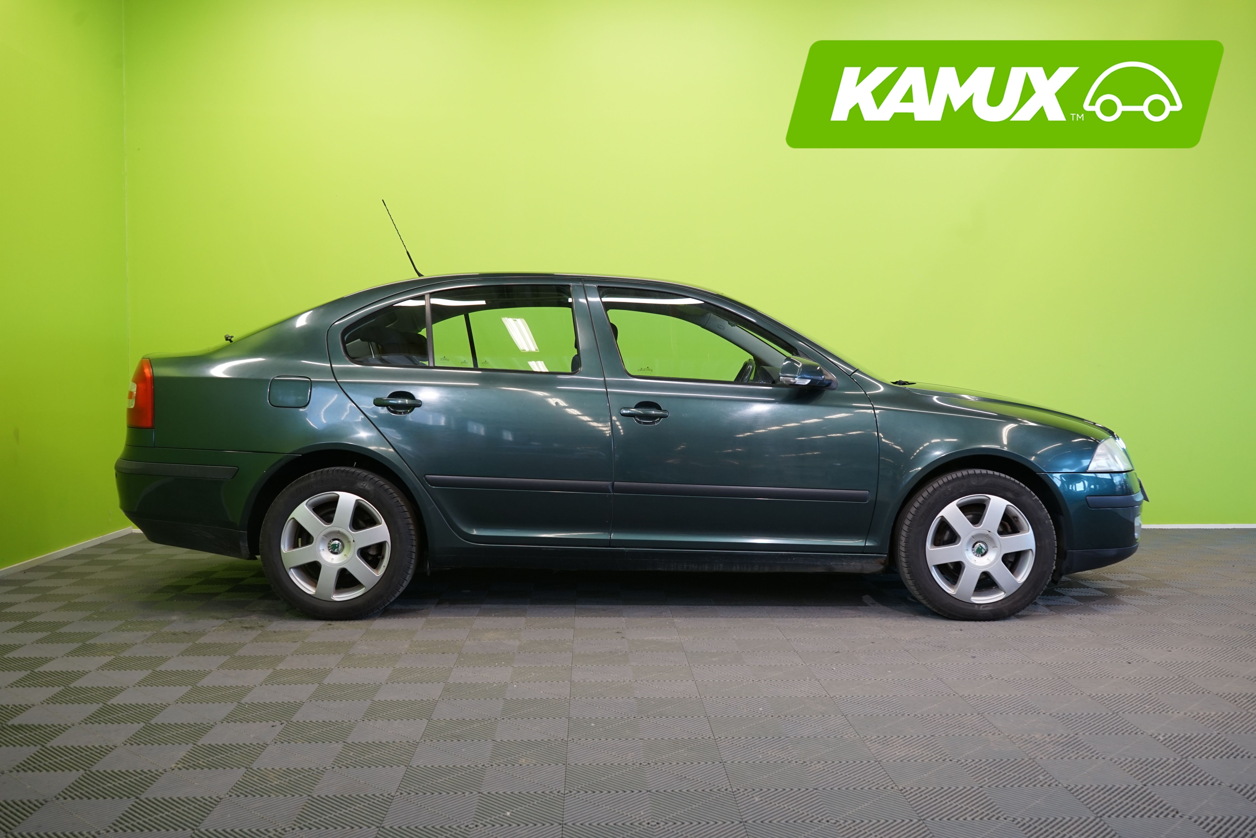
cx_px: 628
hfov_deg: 57.2
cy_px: 419
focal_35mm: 33
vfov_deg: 40.0
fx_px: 1151
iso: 640
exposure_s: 1/30
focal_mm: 33
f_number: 6.3
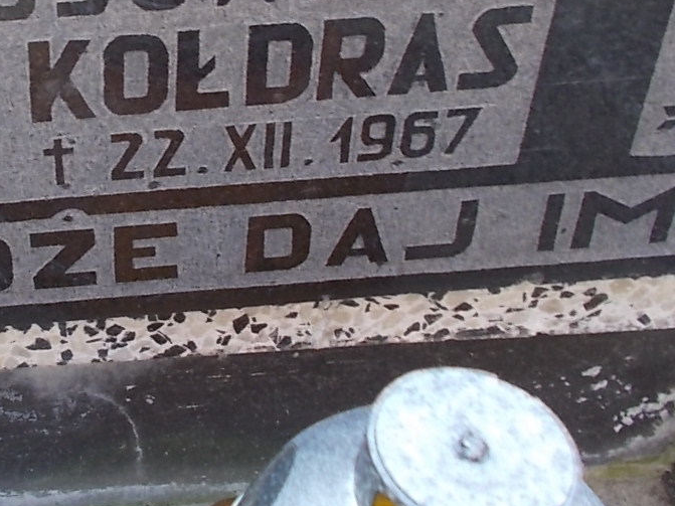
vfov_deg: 23.1
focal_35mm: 62
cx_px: 23
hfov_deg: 29.4
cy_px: 67
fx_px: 1209
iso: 125
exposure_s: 1/25
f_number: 3.2
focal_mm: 4.6
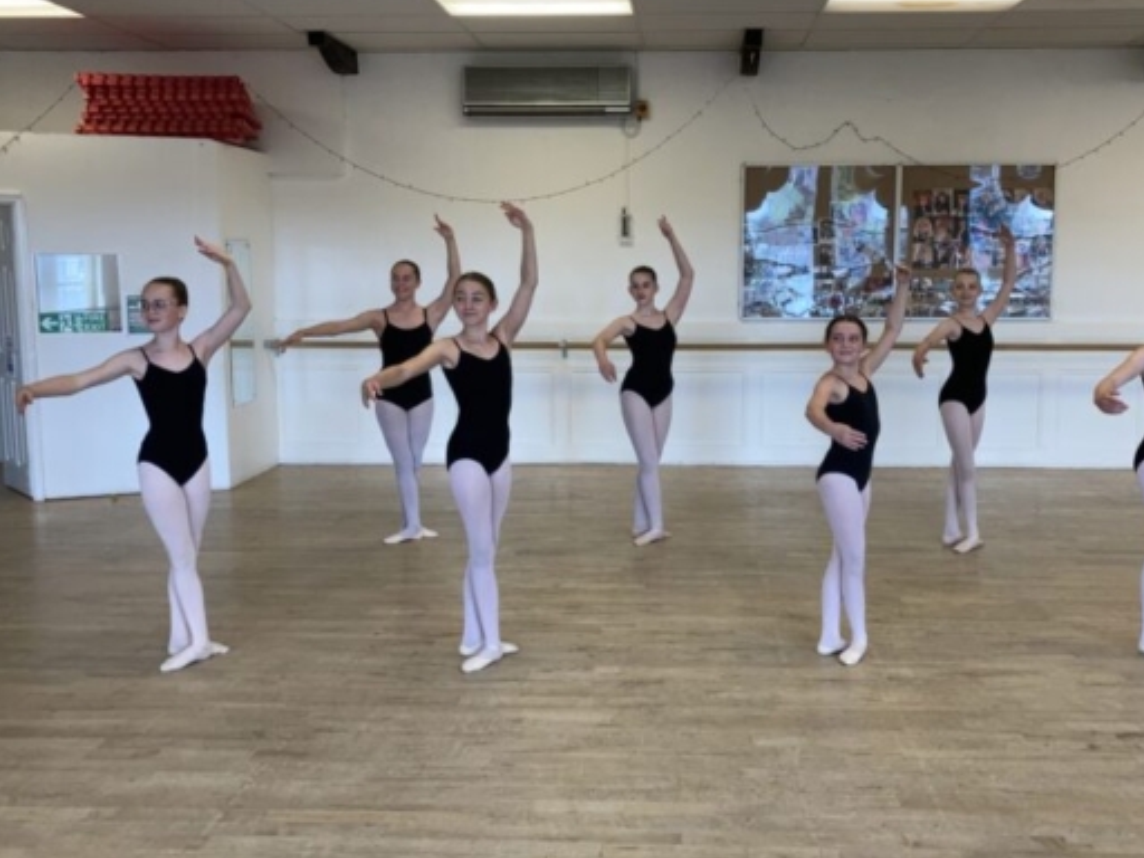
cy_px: 425
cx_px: 644
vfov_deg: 40.7
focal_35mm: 35
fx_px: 1157
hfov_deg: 52.5
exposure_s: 1/100
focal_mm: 3.99
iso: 80
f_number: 1.8
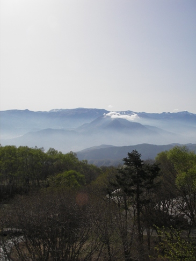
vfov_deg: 49.0
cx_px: 98
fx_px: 287
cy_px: 130
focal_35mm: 38
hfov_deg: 37.8
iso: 64
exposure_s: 1/500
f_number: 6.6
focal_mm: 6.3
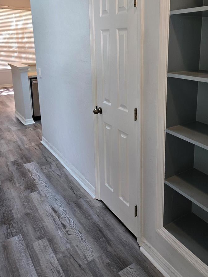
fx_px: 248
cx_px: 129
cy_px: 96
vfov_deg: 57.3
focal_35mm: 31
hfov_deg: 45.1
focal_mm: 5.4
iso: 320
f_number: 1.8
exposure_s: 1/120
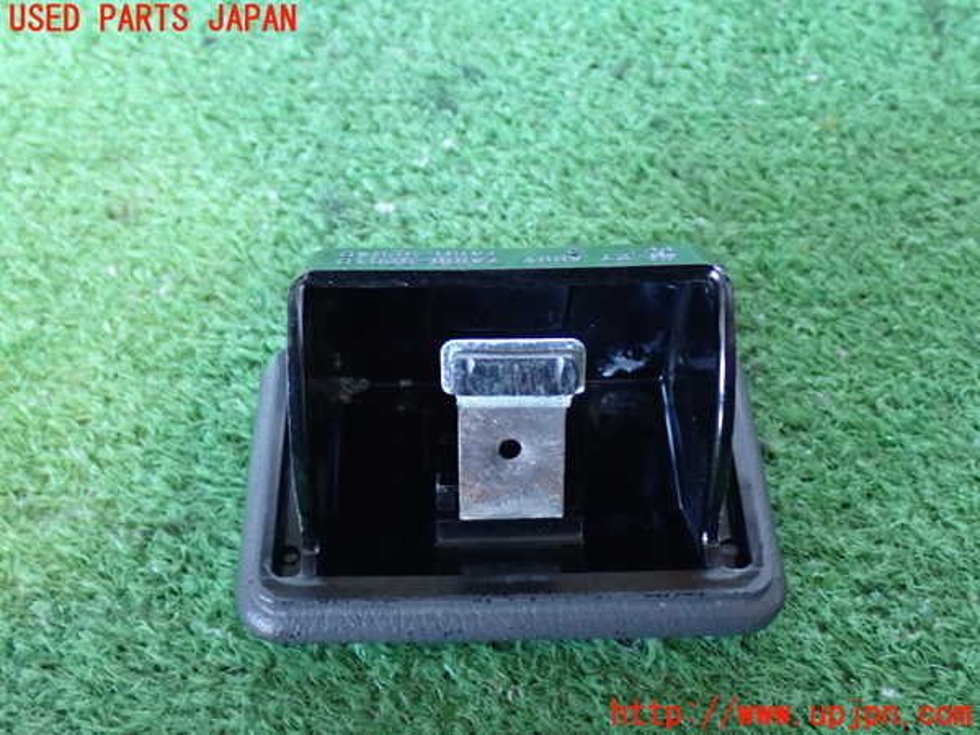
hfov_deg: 42.9
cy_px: 368
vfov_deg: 32.9
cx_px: 490
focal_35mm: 44
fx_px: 1246
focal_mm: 7.84
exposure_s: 1/20
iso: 800
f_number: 2.9
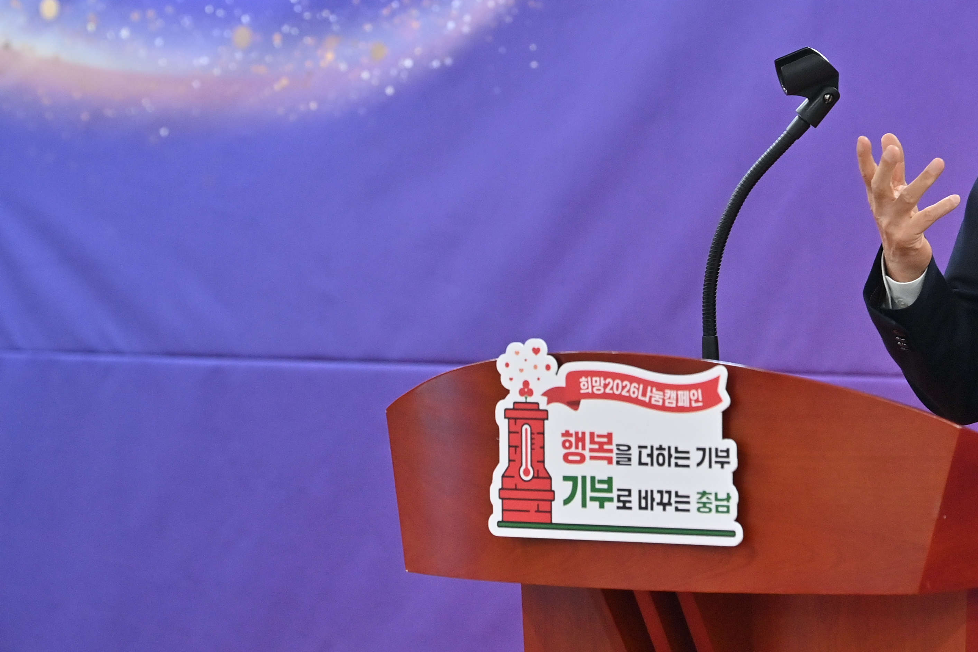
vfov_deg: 4.8
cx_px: 743
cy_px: 75
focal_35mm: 285
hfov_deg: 7.2
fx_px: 7742
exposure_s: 1/200
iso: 1250
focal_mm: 145
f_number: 4
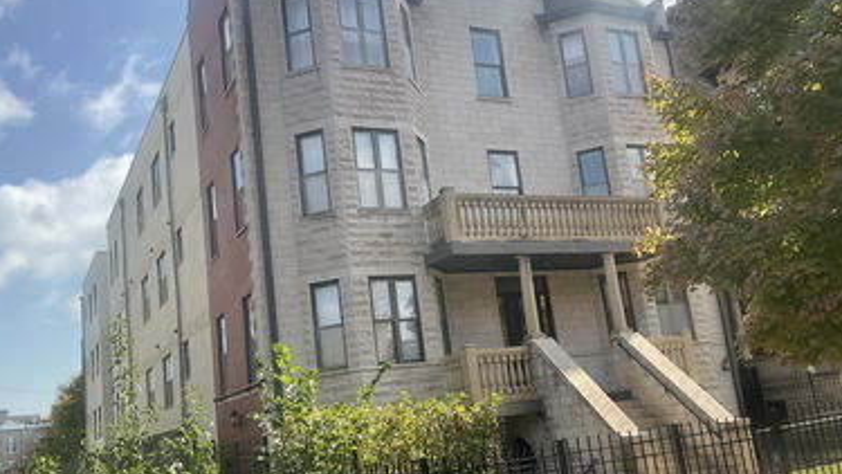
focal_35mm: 36
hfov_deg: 55.3
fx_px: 804
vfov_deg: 32.8
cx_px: 405
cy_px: 258
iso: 16
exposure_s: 1/1098
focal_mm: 3
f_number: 1.8
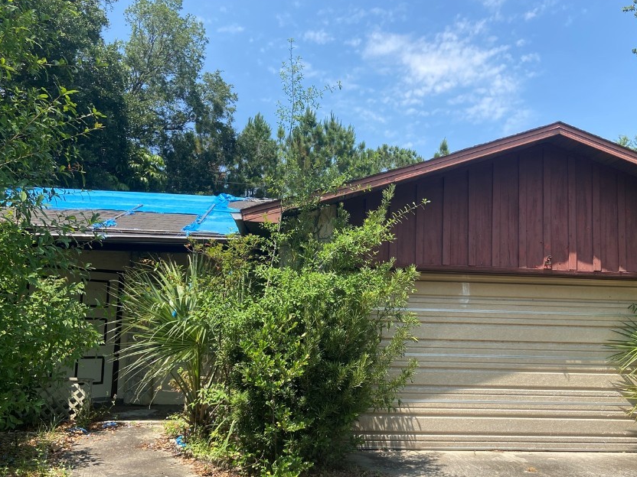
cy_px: 282
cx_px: 373
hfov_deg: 56.5
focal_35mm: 32
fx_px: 589
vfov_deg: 44.0
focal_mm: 4.25
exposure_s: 1/1701
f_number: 1.8
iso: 32
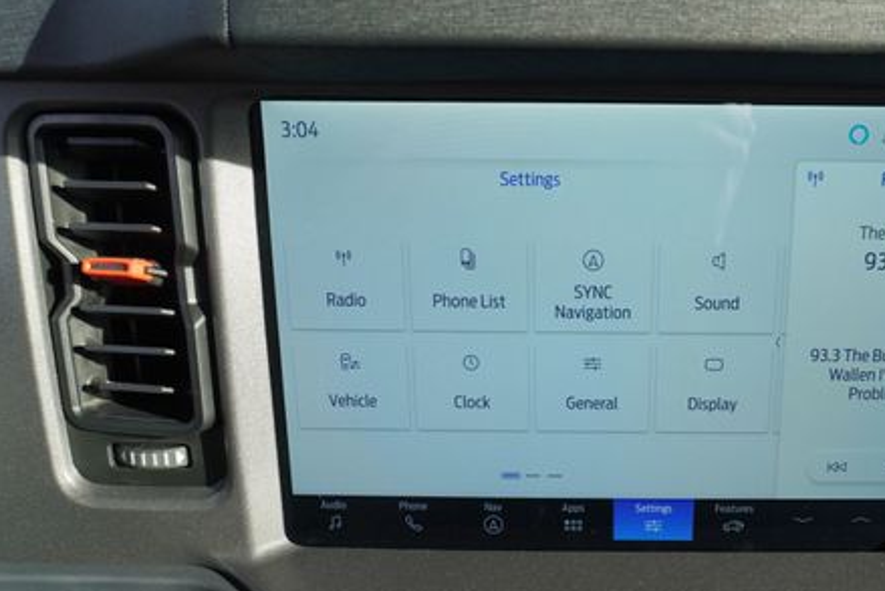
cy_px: 359
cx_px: 591
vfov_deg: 37.7
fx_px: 861
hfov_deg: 53.3
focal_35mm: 35
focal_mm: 16
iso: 100
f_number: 5.6
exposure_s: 1/125
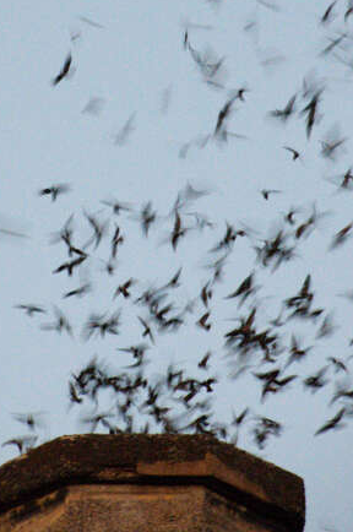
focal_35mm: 531
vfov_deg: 3.9
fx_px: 7835
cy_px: 150
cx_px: 127
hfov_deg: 2.6
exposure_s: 1/30
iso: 3200
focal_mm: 200
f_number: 5.6
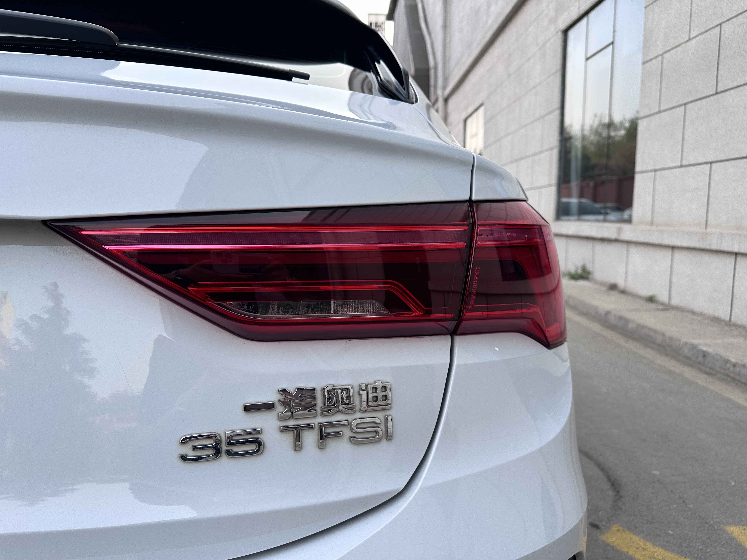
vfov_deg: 56.8
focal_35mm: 24
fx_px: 518
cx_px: 374
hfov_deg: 71.6
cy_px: 280
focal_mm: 6.86
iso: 64
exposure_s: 1/184
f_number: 1.78
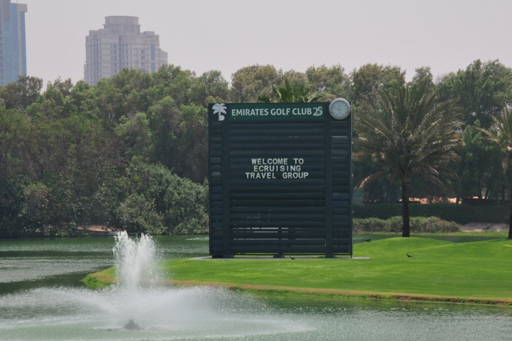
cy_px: 170
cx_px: 256
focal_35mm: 150
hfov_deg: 13.7
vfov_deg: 9.1
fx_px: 2131
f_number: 22
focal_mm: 100
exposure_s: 1/125
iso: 400
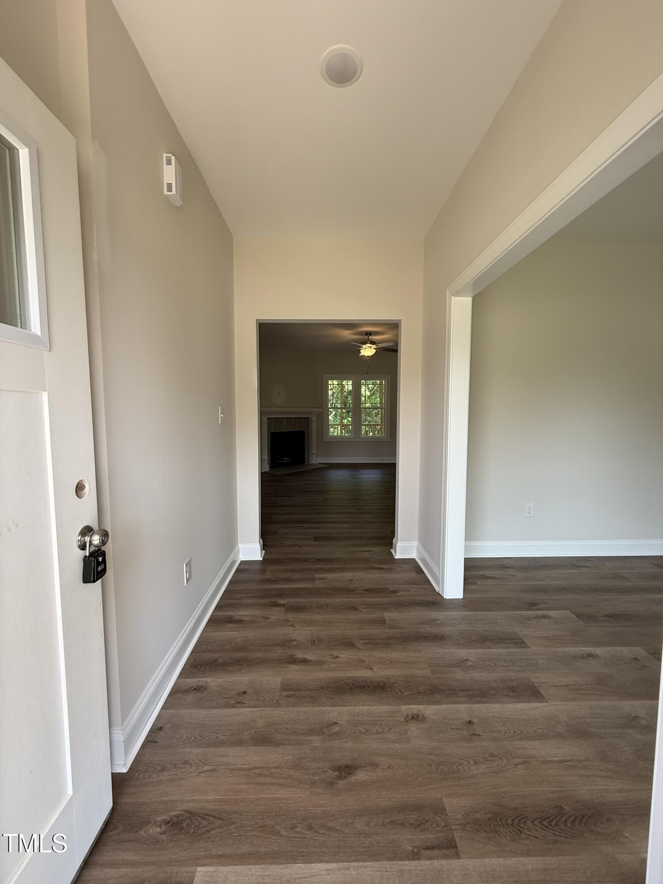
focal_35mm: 14
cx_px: 332
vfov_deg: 102.1
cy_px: 442
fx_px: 358
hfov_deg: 85.7
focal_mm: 2.22
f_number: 2.2
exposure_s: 1/120
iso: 80
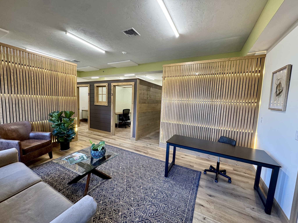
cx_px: 149
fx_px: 121
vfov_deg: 85.7
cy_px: 112
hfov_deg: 102.1
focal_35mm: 14
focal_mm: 2.22
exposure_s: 1/60
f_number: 2.2
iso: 160
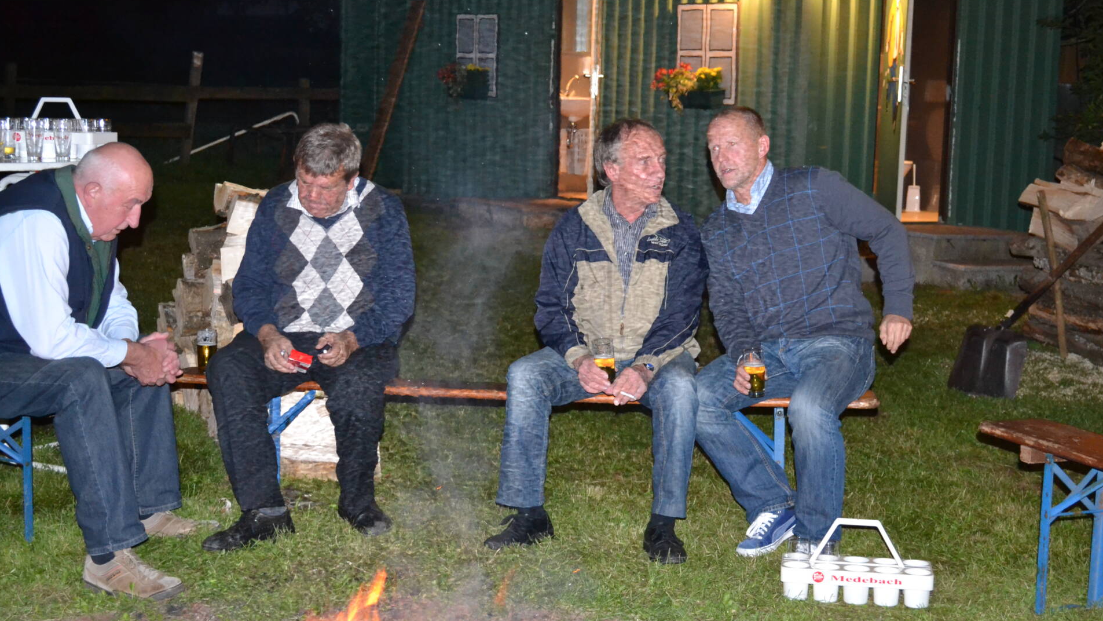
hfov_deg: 36.6
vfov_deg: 21.1
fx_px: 1667
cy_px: 307
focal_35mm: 57
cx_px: 552
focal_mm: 36
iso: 3200
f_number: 5
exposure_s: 1/60
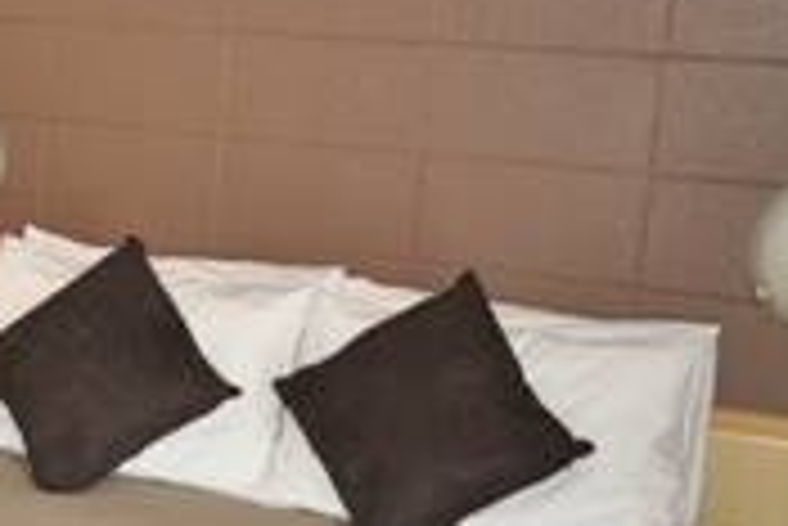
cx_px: 36
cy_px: 315
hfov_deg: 27.8
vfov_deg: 19.7
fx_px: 1512
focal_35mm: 69
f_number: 3.5
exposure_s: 1/60
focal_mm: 18
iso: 800
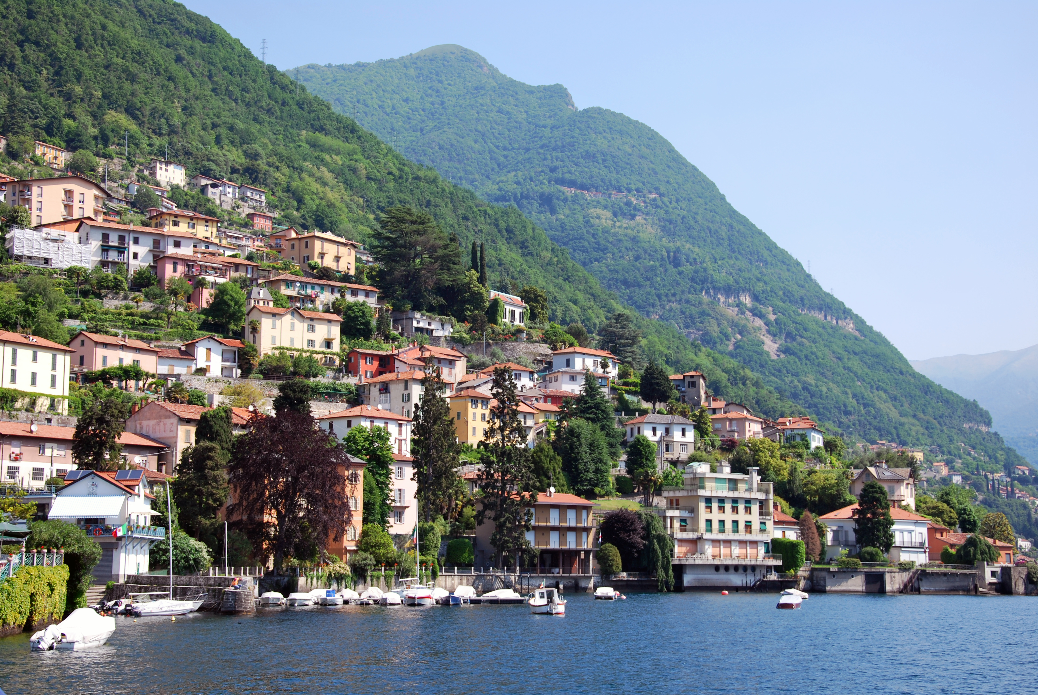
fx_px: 1645
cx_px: 519
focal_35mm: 57
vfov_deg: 23.8
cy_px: 348
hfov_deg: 35.0
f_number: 8
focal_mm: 38
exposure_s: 1/200
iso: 100
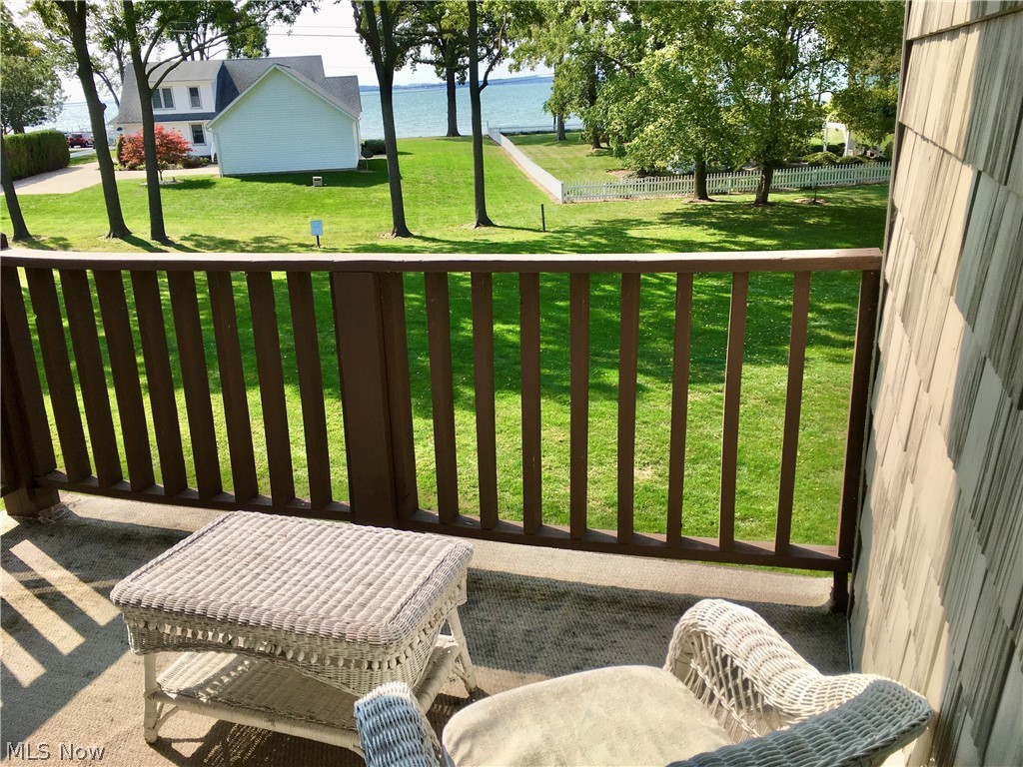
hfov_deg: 61.7
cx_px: 512
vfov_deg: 48.2
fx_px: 857
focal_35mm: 29
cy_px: 384
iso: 25
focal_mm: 4.15
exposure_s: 1/1083
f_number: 2.2
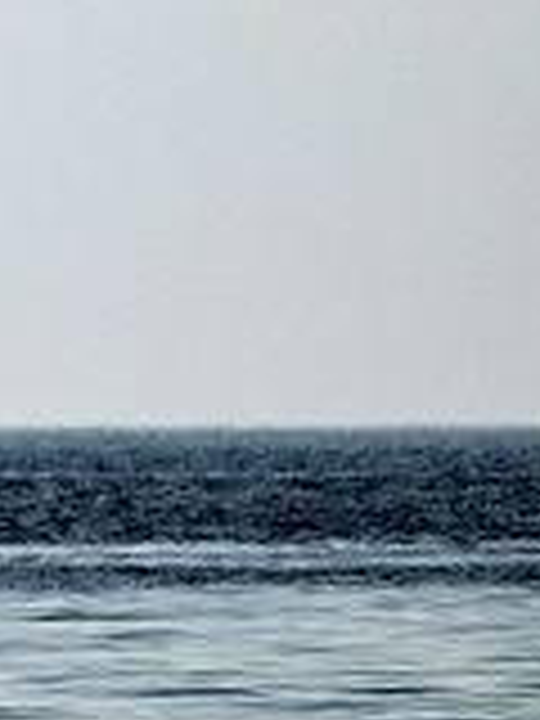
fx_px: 37294
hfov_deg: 0.8
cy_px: -160
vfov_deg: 1.1
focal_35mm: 1793
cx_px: -1404
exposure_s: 1/1250
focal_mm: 230
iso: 100
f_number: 6.3
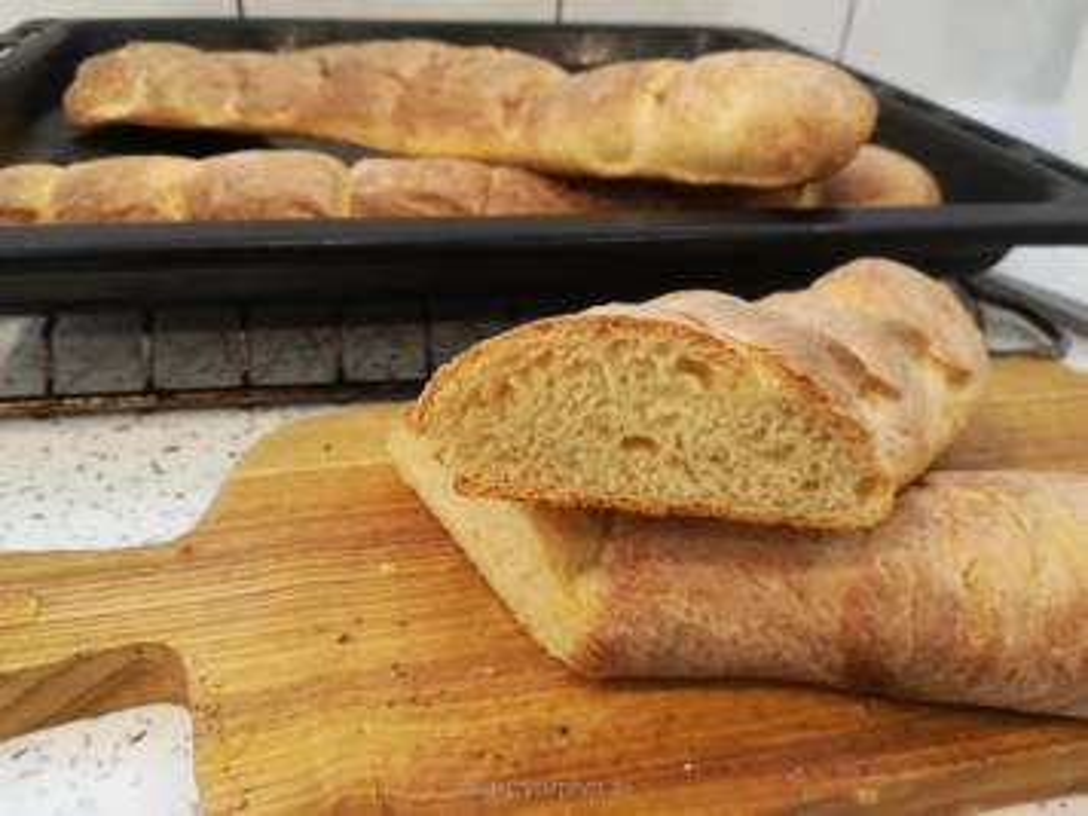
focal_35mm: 26
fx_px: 817
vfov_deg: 53.1
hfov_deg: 67.3
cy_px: 408
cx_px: 544
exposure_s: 1/25
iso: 320
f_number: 2.2
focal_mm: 3.83
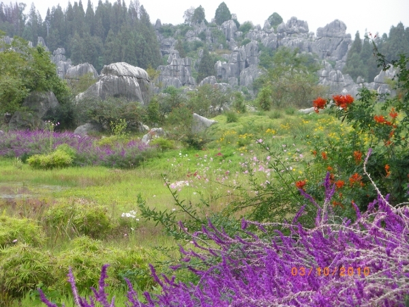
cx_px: 204
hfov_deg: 16.4
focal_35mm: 120
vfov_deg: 12.3
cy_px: 154
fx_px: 1418
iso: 200
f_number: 5.2
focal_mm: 21.3
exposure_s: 1/125
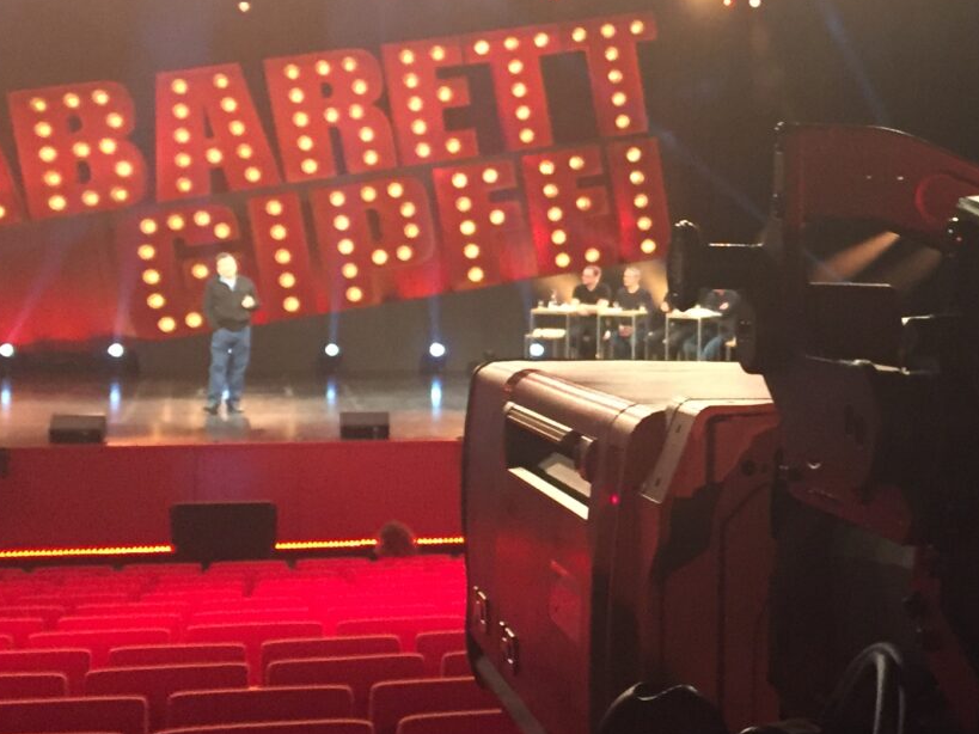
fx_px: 1923
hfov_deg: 27.8
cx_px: 825
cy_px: 328
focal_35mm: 68
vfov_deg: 21.6
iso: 250
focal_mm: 4.15
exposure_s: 1/17
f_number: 2.2
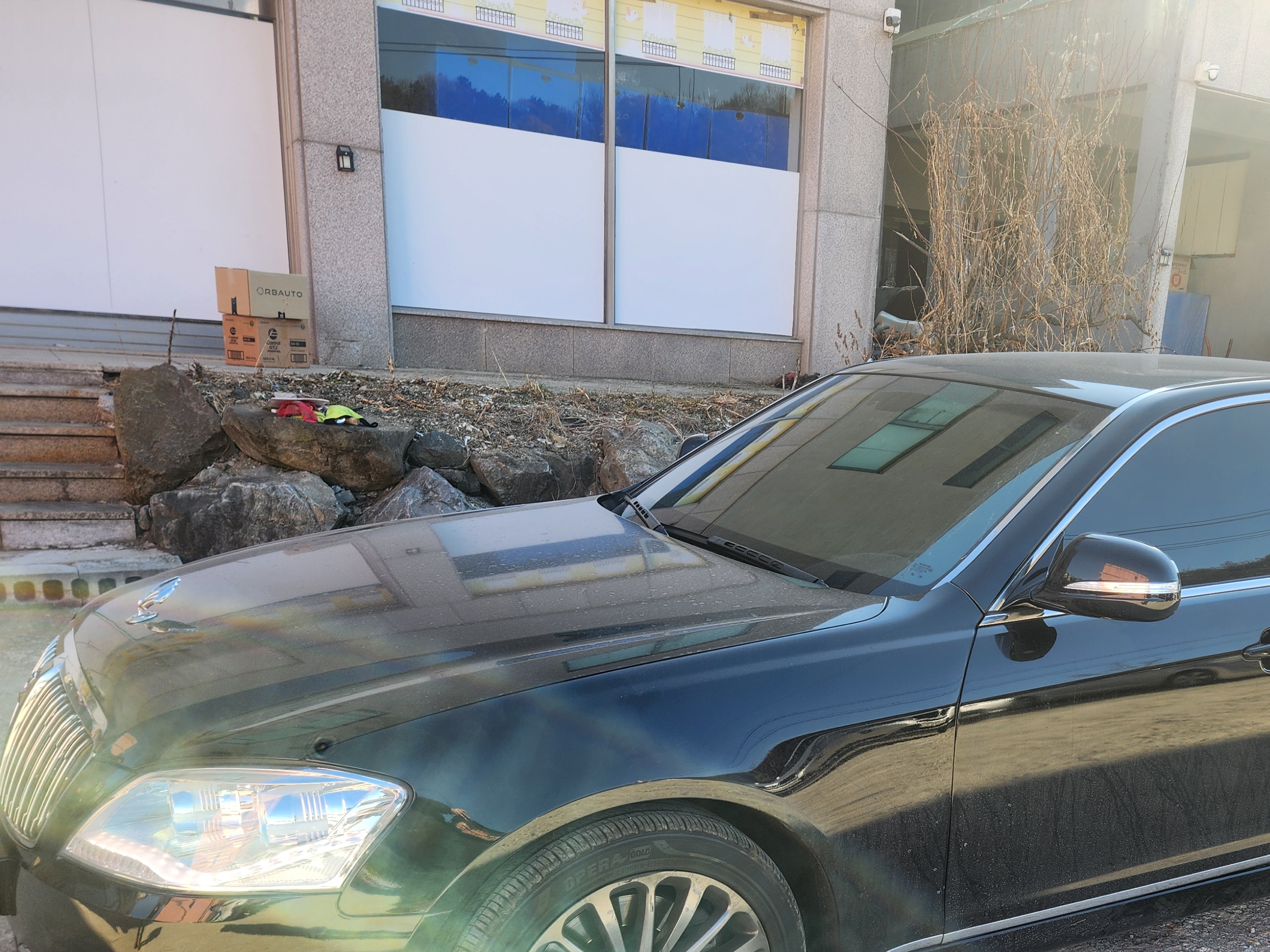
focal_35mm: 35
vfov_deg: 39.6
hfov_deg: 51.7
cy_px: 718
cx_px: 842
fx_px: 1284
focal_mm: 5.4
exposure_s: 1/305
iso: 20
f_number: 1.8
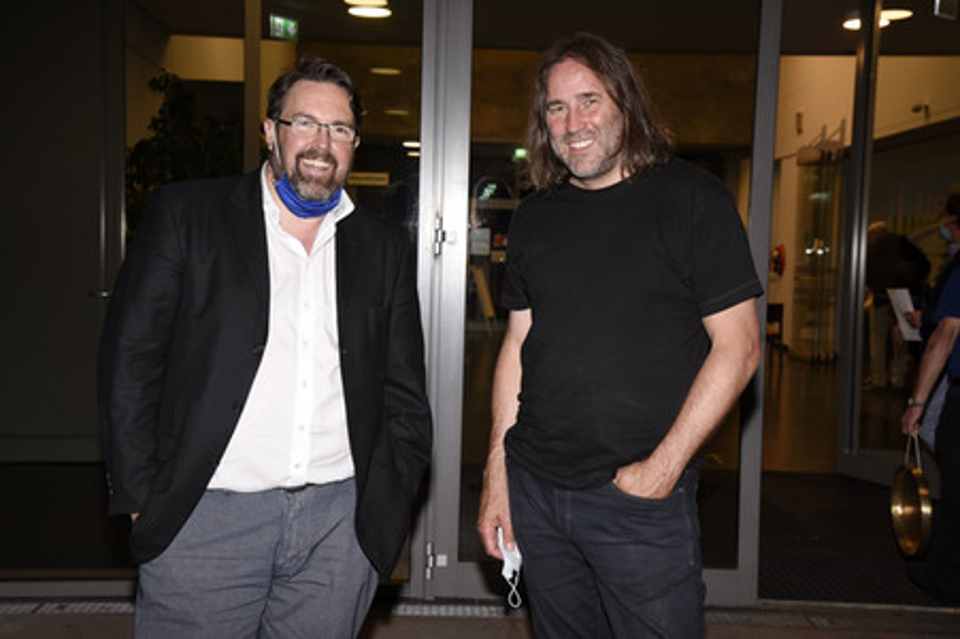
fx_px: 1332
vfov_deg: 27.0
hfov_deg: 39.6
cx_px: 480
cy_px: 320
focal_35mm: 50
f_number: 6.3
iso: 1600
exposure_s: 1/125
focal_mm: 50
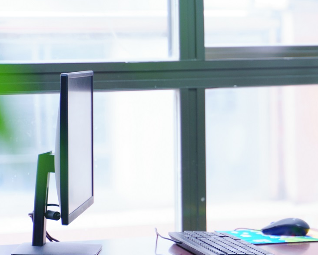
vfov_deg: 8.7
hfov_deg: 10.6
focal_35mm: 178
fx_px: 1676
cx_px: 400
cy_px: 128
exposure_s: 1/80
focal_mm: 71
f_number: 2.8
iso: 400
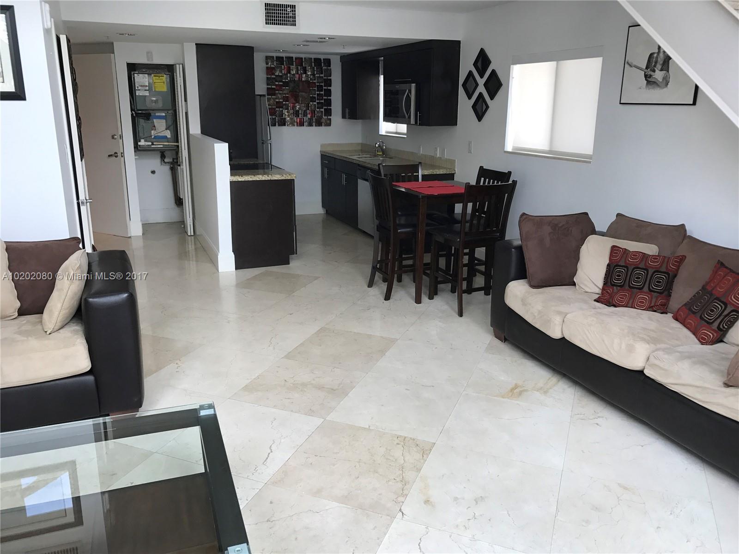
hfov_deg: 63.4
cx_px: 370
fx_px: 598
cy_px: 277
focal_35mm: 28
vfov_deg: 49.7
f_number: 1.8
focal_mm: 3.99
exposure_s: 1/60
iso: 25
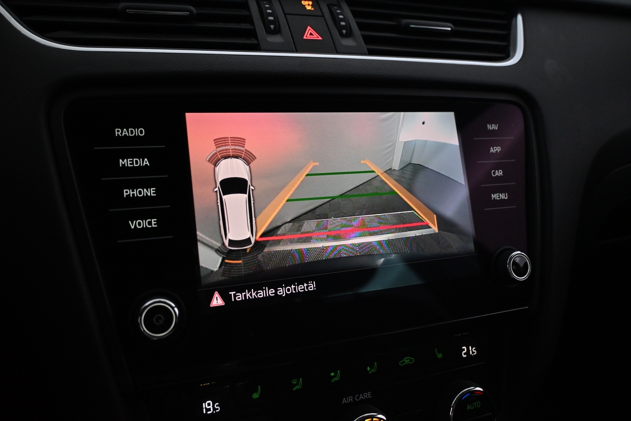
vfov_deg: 44.6
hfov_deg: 63.2
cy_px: 210
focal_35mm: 29
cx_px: 316
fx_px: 513
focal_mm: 19.5
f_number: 3.8
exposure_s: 1/125
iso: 2500
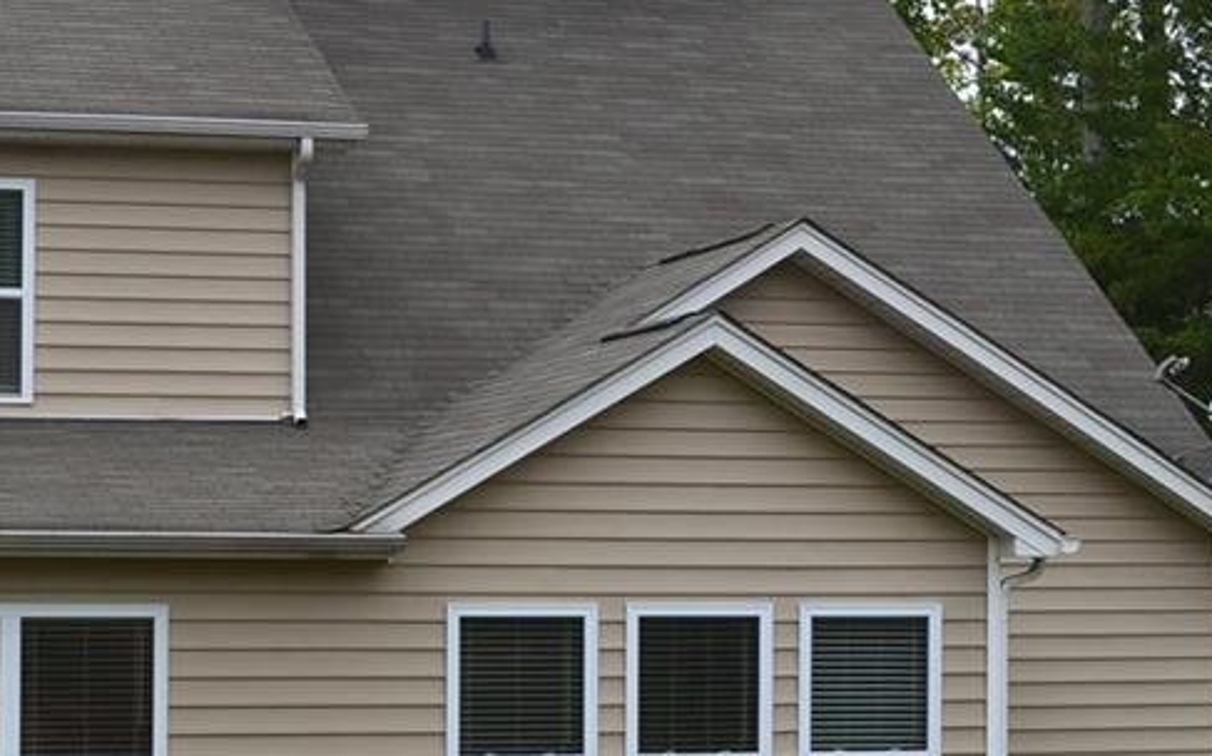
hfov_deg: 25.9
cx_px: 110
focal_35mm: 77
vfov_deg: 16.9
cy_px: 504
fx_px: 2543
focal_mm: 24
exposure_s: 1/80
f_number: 10
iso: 200
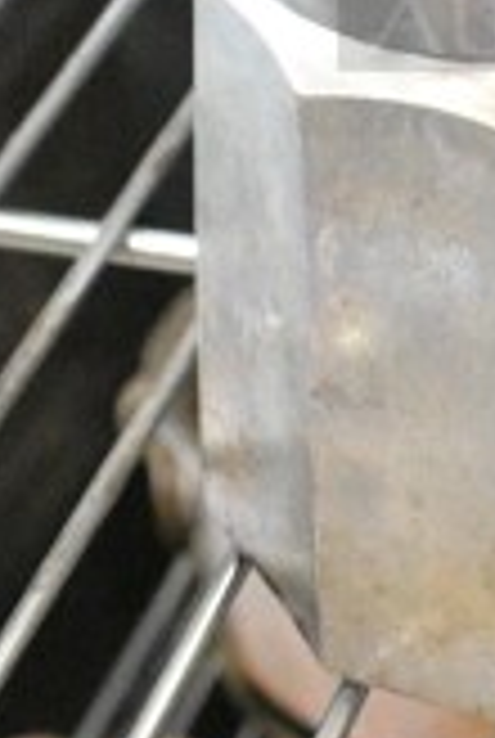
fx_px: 3081
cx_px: 842
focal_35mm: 150
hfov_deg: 8.9
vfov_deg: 13.3
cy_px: -164
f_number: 5
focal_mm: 18
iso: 6400
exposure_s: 1/100
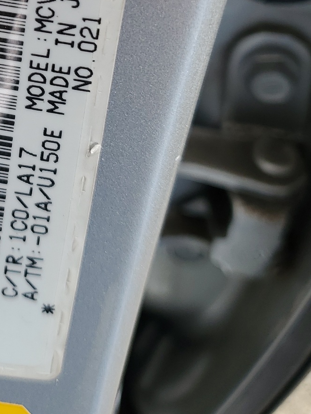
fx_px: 755
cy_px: -20
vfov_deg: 28.4
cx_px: -47
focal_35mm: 63
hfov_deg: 21.8
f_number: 1.5
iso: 50
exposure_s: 1/238
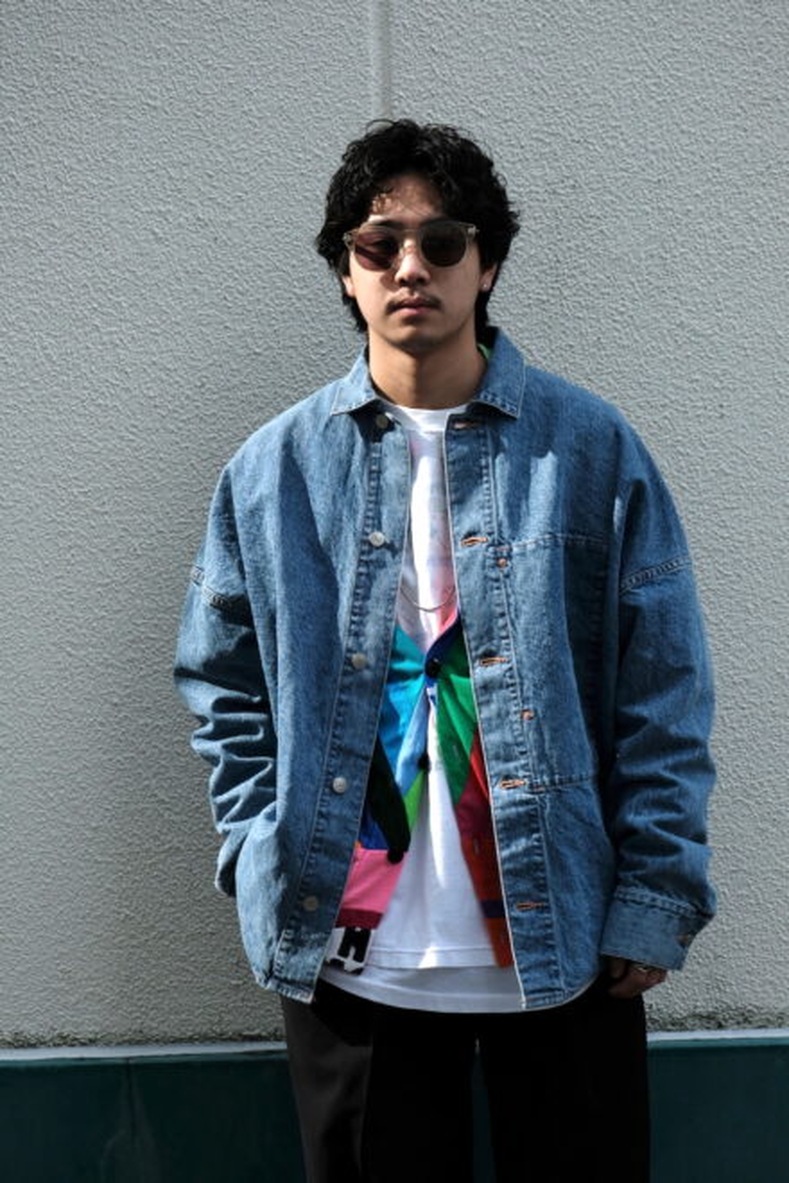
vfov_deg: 11.4
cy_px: 592
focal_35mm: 181
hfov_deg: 7.6
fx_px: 5950
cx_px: 394
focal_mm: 120.6
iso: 400
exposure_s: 1/950
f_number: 5.8
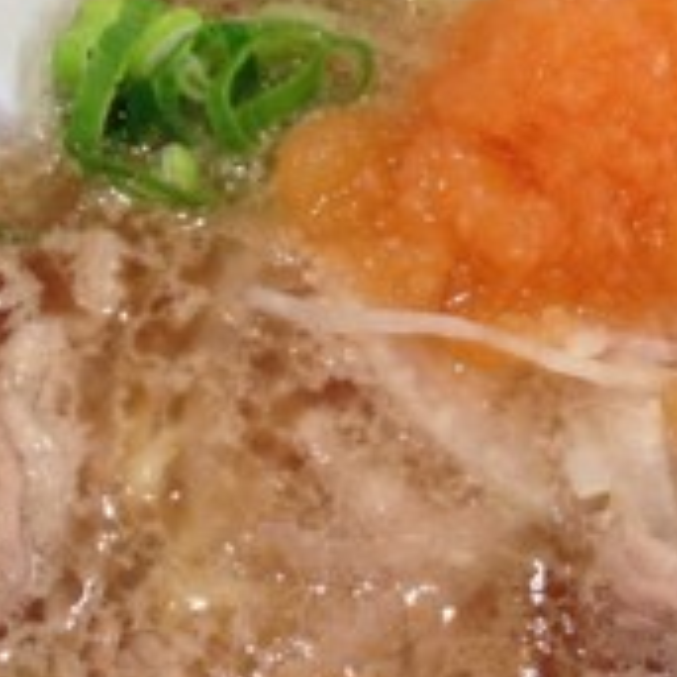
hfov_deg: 15.8
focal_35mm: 109
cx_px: 578
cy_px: 253
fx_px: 2412
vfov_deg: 16.0
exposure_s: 1/30
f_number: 2.4
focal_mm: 4.13
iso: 64
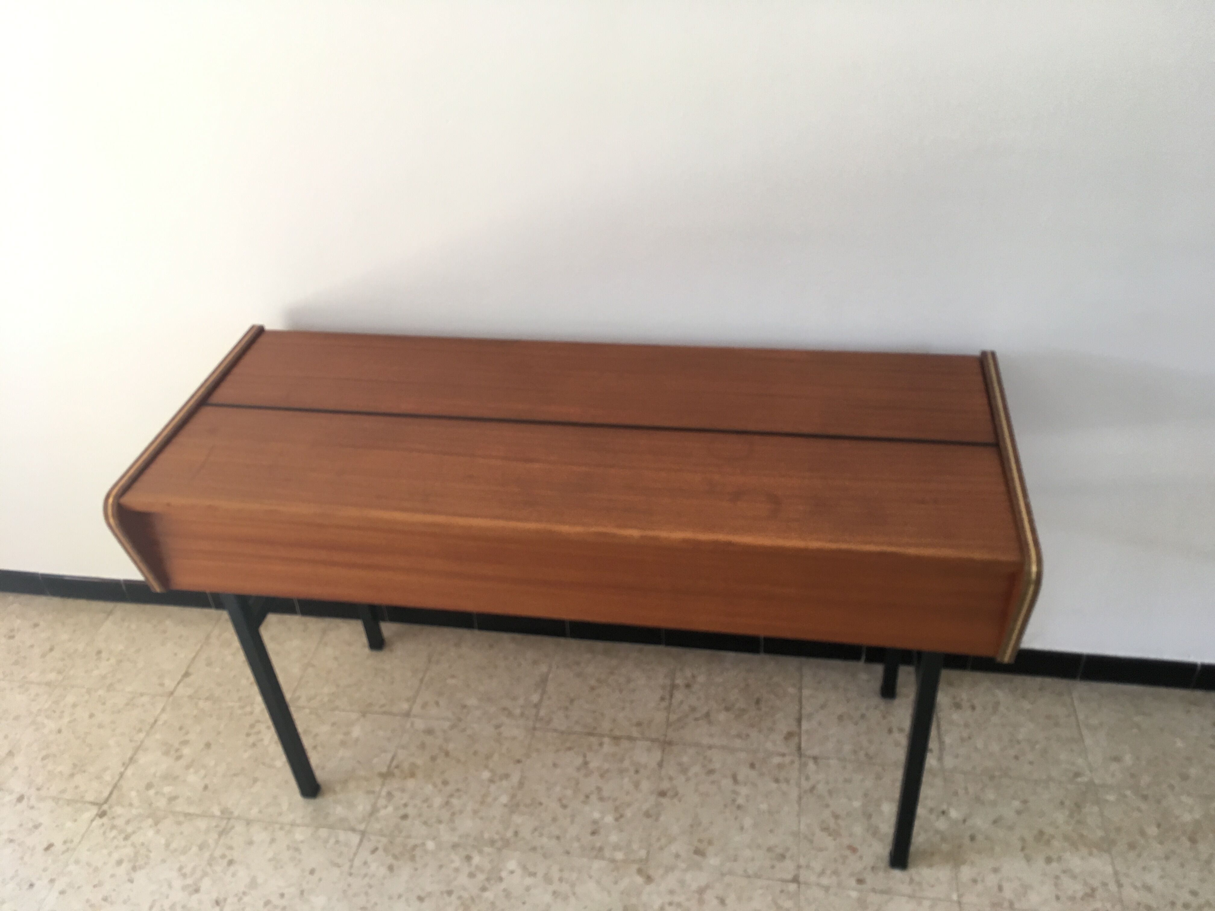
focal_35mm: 29
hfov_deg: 61.7
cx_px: 608
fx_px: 1018
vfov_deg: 48.2
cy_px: 456
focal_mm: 4.15
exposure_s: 1/33
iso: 64
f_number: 2.2
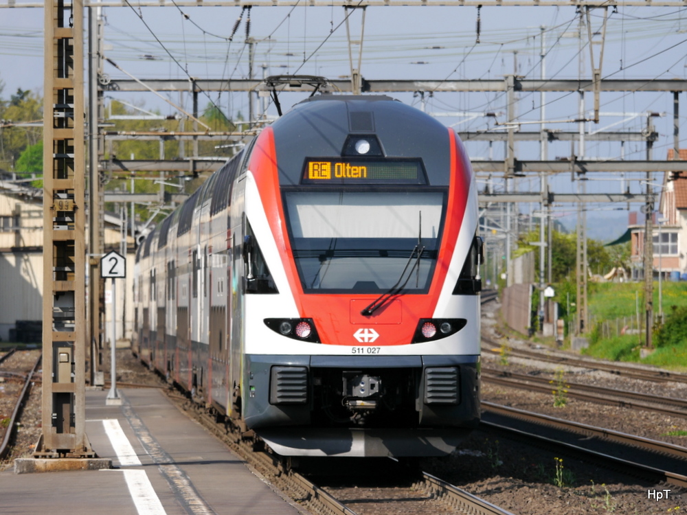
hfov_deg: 6.6
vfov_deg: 5.0
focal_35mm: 300
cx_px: 344
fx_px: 5954
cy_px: 258
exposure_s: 1/800
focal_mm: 150
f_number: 5.6
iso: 160
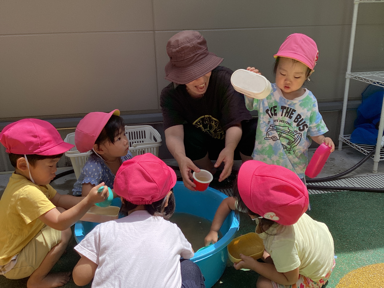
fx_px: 344
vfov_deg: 45.4
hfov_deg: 58.4
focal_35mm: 31
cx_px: 192
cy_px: 144
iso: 25
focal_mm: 3.3
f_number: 2.4
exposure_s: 1/994
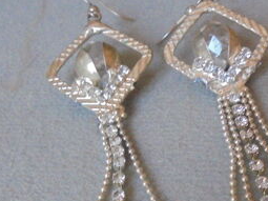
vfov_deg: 29.3
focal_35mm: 49
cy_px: 145
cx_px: 179
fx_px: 379
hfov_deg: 38.5
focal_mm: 4.6
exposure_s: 1/25
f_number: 3.5
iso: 800
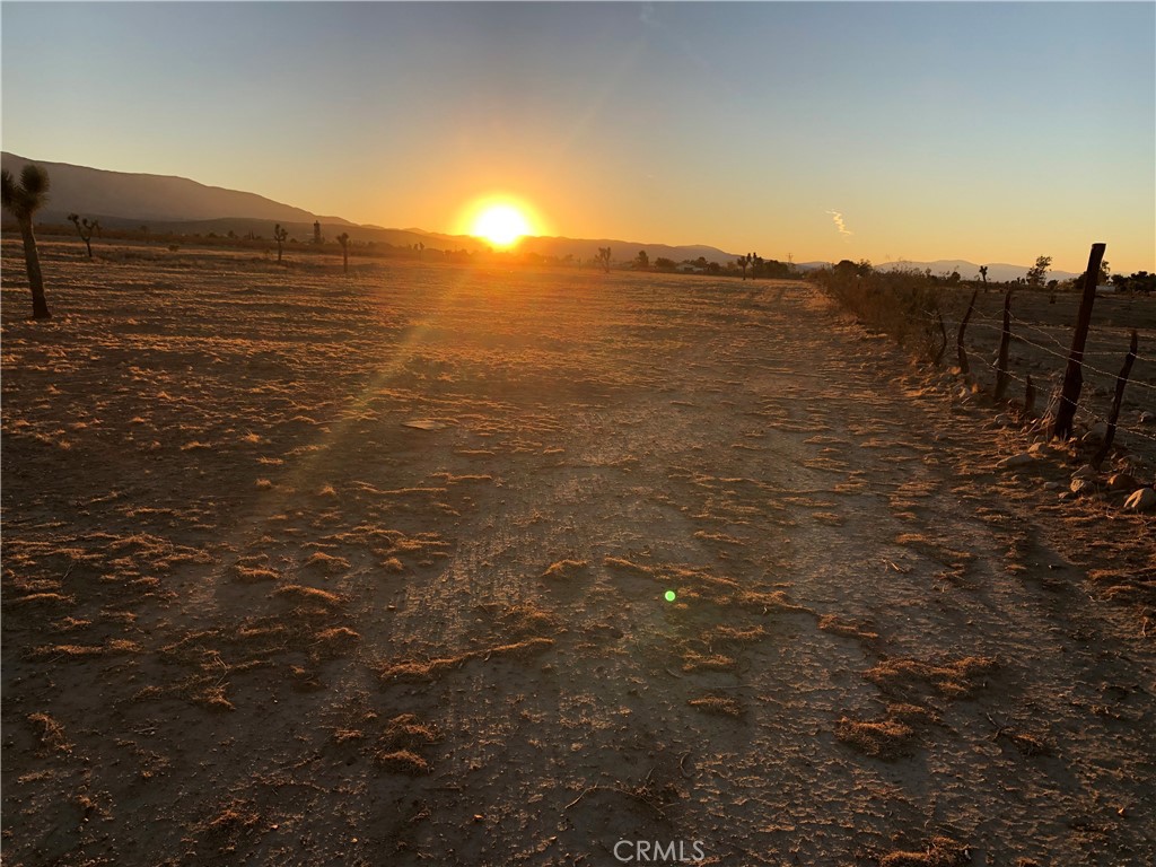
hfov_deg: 63.4
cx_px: 578
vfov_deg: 49.7
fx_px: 935
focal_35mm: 28
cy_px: 434
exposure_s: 1/906
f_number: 1.8
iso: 20
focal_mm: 3.99
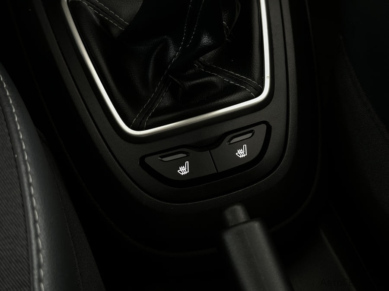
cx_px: 194
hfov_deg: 39.7
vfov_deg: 30.3
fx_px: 539
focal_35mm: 48
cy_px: 146
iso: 500
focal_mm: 6.86
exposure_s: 1/25
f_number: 1.78
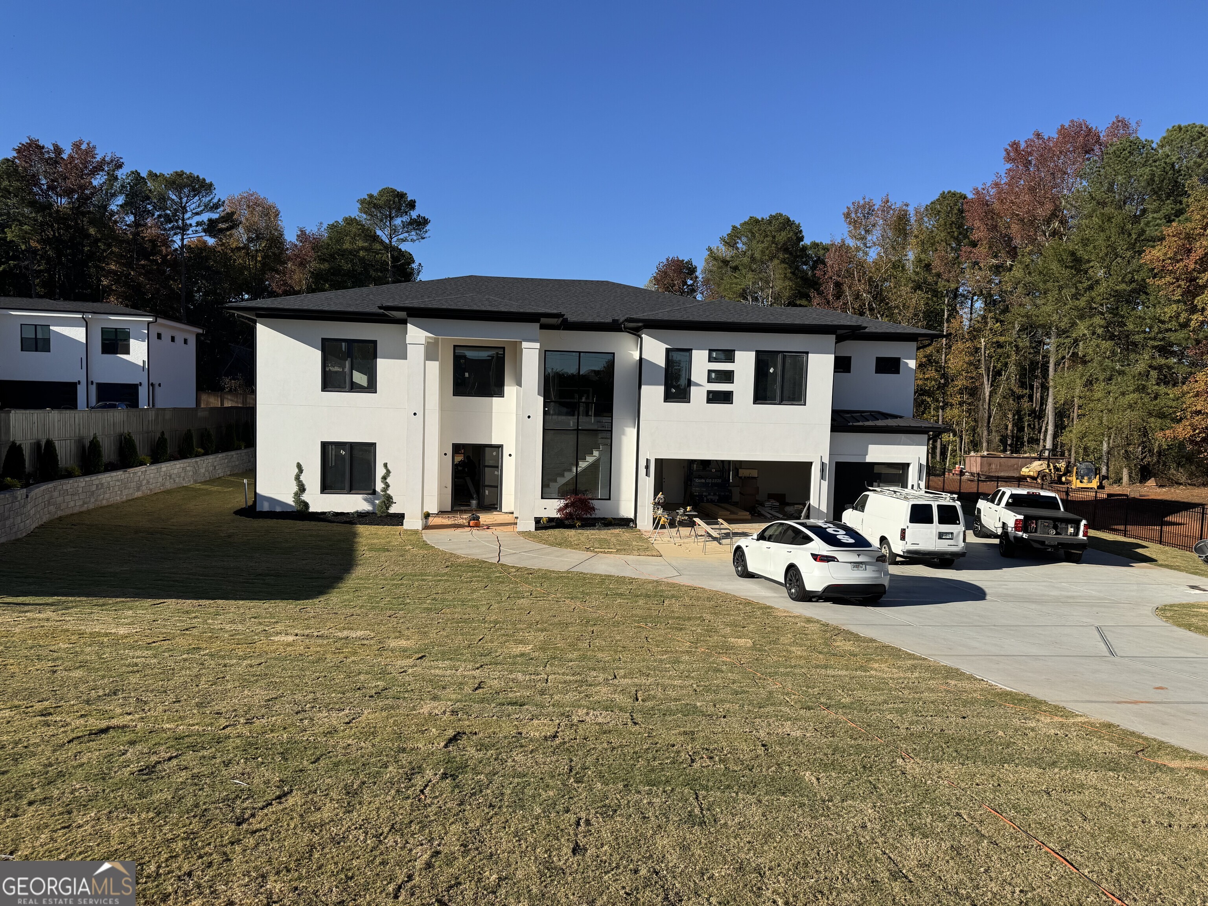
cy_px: 453
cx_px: 604
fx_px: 838
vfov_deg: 56.8
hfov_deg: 71.6
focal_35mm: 24
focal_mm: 6.76
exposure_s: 1/5348
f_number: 1.78
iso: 80
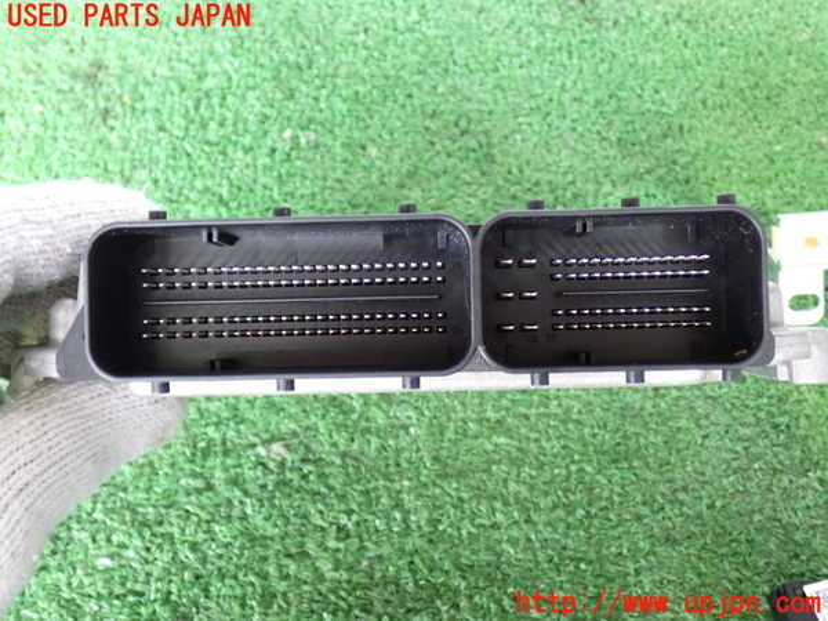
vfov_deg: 35.1
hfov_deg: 45.8
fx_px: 981
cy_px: 310
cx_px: 414
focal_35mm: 41
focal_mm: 7.31
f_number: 2.8
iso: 800
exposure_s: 1/30
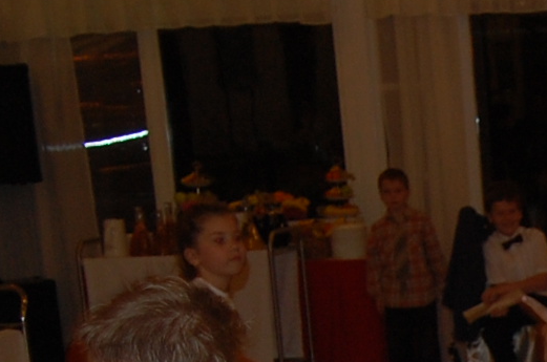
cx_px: 846
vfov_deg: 11.1
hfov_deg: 15.9
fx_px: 1774
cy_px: 568
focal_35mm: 117
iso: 400
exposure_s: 1/60
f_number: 3.5
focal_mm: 18
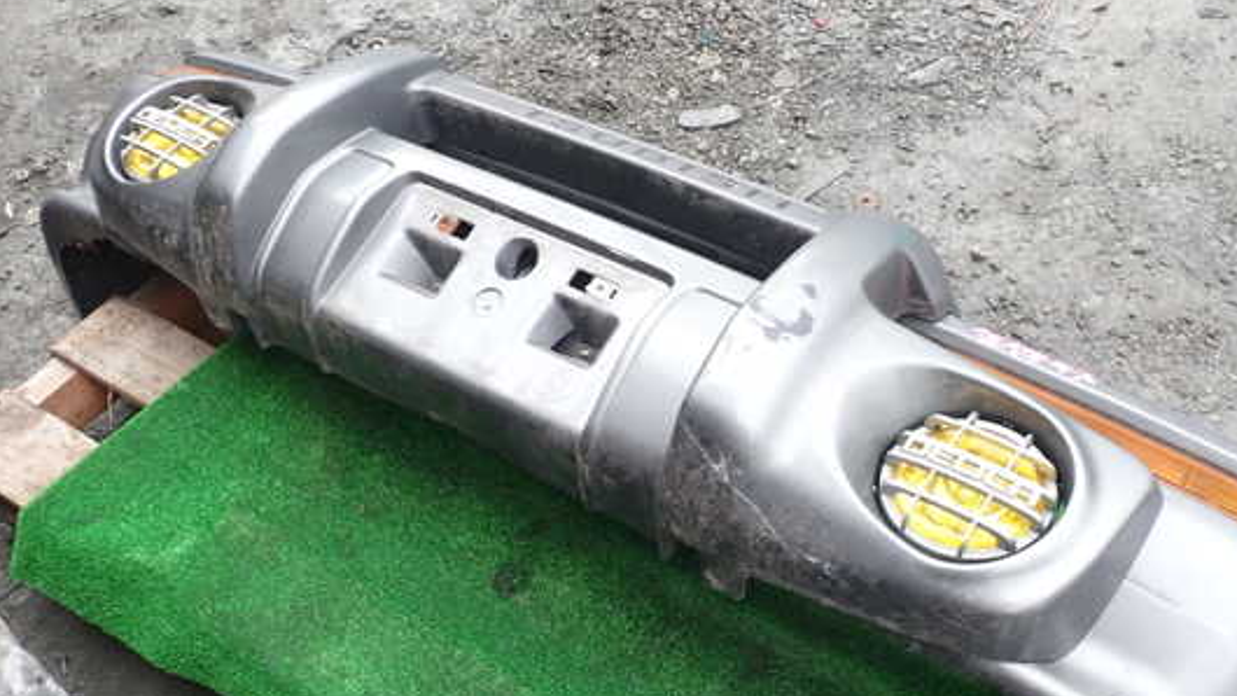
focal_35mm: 37
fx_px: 1213
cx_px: 691
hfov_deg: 53.9
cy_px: 451
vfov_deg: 31.8
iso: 100
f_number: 3.2
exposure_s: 1/60
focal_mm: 5.4
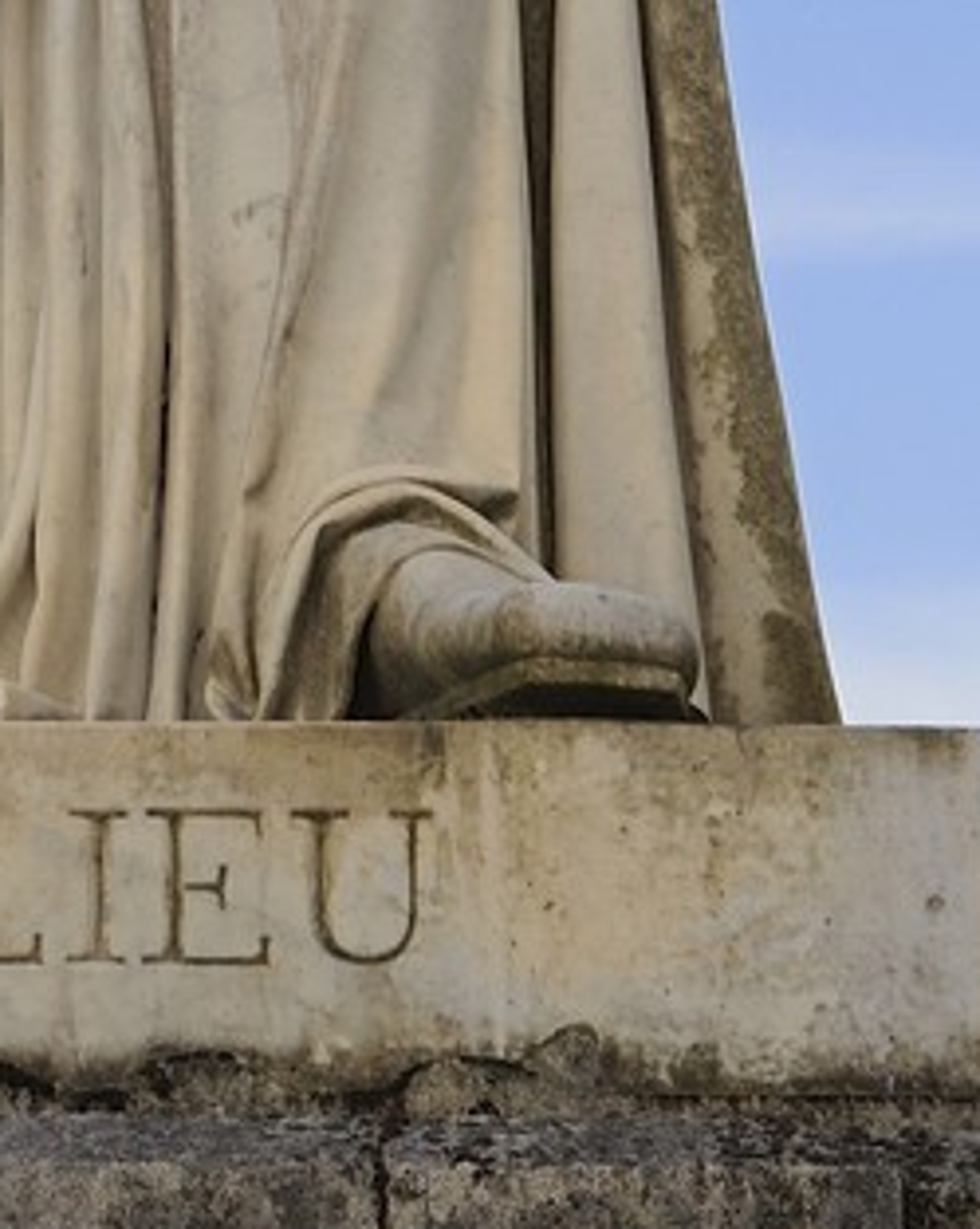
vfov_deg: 5.6
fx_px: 12236
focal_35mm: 337
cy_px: -1611
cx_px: -63
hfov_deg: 4.6
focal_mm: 70
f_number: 10
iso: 200
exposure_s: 1/160
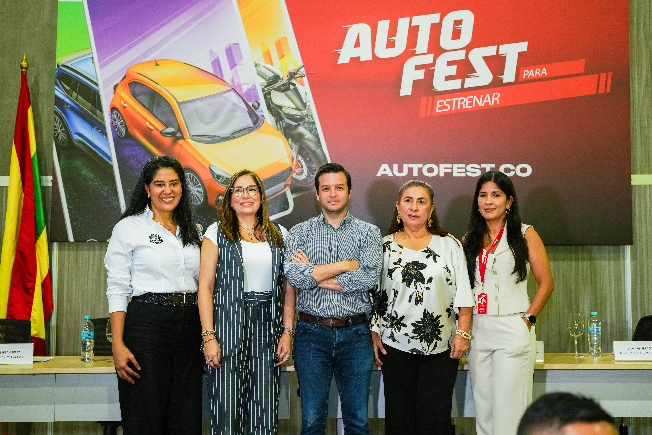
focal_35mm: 50
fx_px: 906
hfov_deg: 39.6
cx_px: 326
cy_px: 218
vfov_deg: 27.0
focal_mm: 50
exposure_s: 1/125
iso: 2000
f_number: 3.5
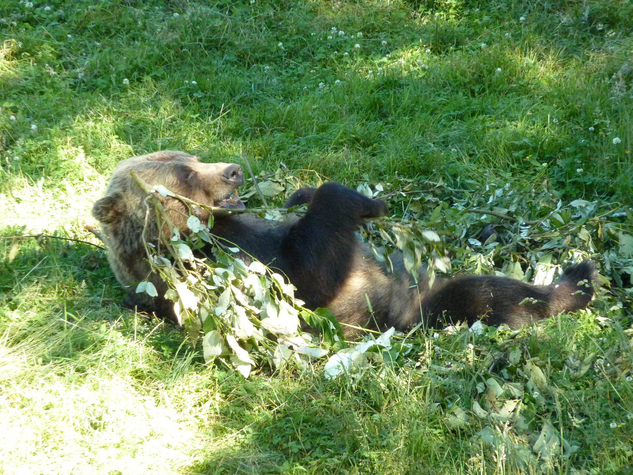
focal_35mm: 300
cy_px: 238
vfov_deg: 5.0
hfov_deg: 6.6
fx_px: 5486
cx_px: 316
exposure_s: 1/125
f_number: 4.9
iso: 400
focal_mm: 49.2
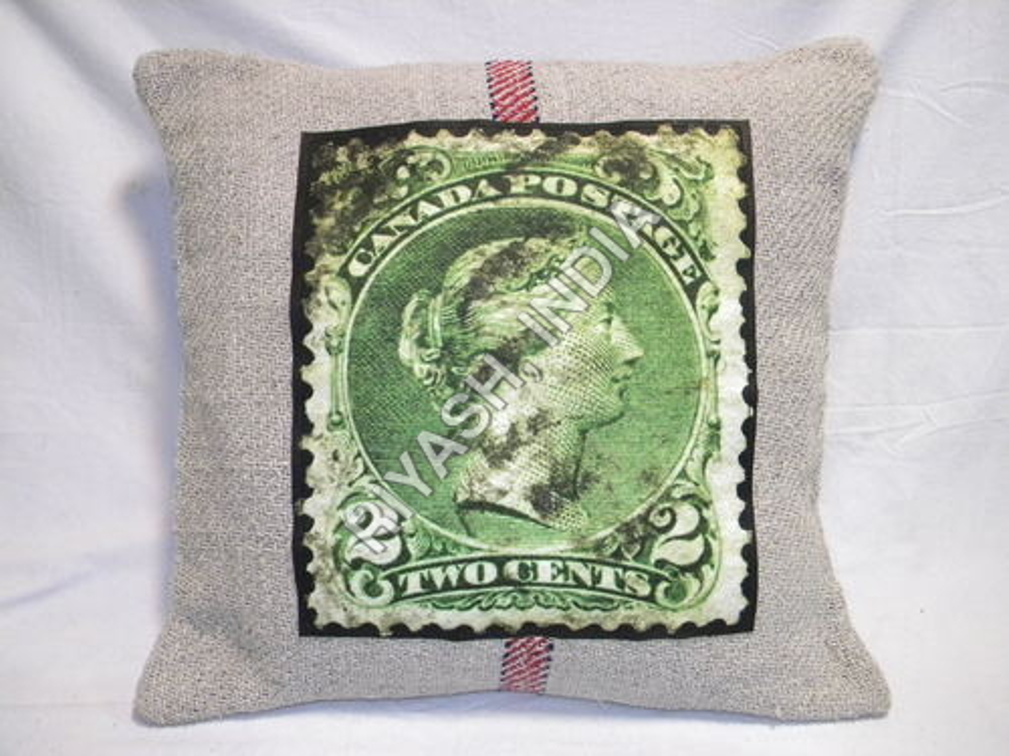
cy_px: 378
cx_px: 504
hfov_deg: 51.4
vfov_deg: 39.7
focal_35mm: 36
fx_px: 1049
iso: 400
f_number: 3.7
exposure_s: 1/41.5
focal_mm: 6.4
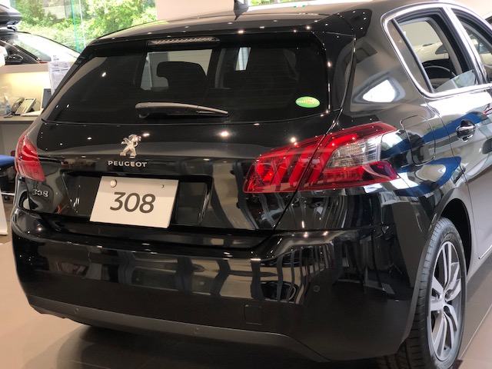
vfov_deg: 28.0
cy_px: 184
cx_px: 246
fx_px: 739
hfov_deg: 36.8
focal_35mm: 52
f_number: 2.4
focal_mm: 6
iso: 80
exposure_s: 1/60
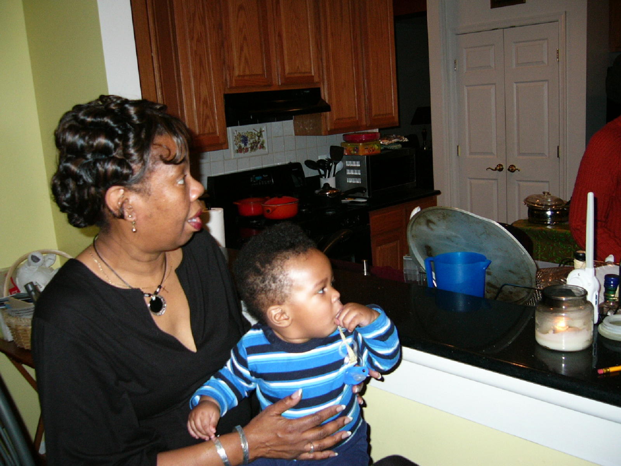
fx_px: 628
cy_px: 233
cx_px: 310
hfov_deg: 52.6
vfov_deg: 40.7
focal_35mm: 35
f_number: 2.8
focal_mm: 5.8
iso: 100
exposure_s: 1/60
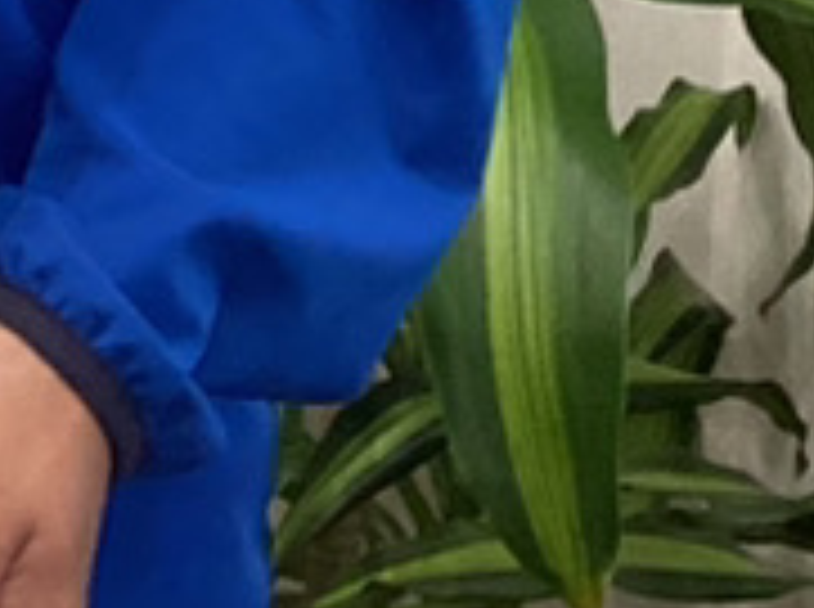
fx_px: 4835
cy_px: -1175
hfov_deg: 8.8
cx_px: -1124
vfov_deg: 6.6
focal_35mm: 206
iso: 125
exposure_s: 1/60
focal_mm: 3.3
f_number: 2.4
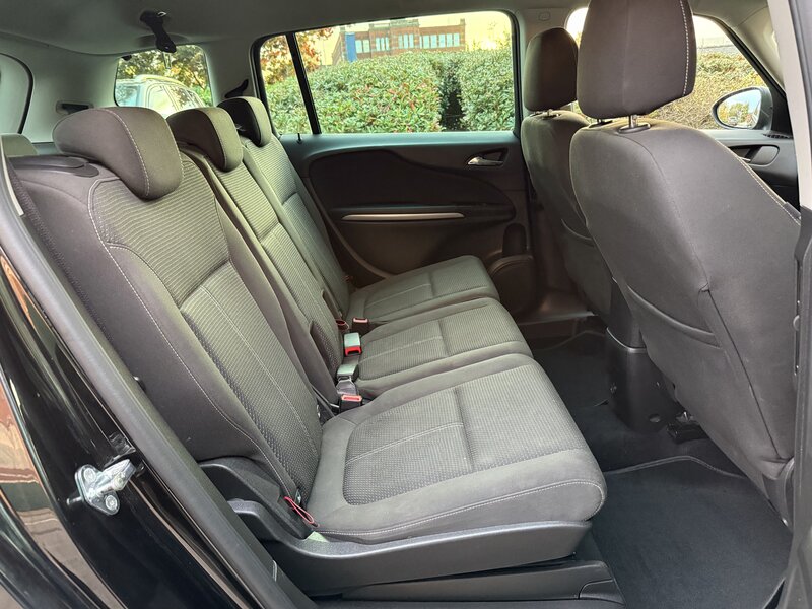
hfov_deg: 71.6
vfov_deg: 56.8
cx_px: 406
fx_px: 563
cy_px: 304
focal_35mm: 24
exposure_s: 1/51
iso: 800
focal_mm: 6.76
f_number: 1.78
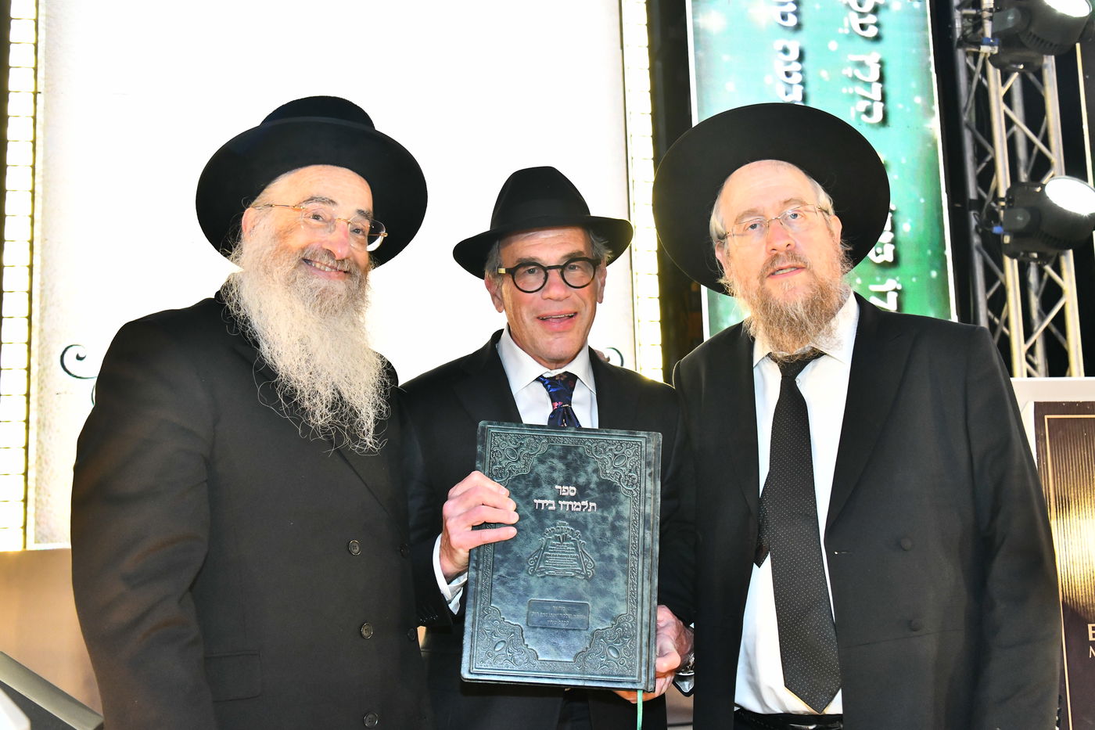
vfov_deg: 28.1
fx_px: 1460
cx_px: 548
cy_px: 365
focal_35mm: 48
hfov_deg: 41.1
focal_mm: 48
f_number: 5.6
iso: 4000
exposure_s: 1/125
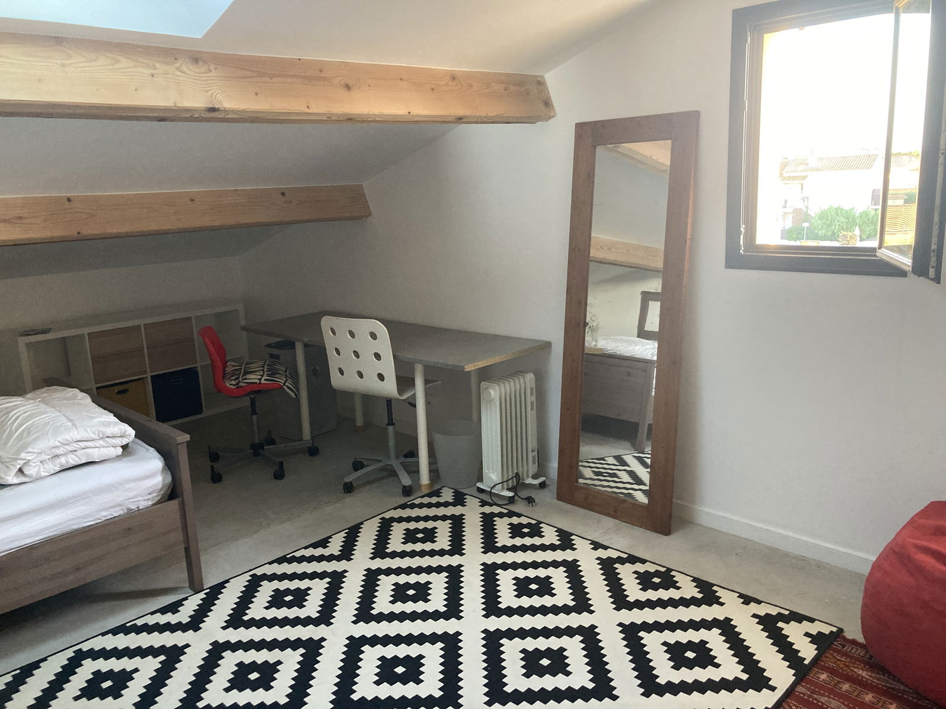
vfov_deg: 49.7
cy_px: 354
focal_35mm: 28
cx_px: 473
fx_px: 765
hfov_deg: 63.4
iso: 320
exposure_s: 1/60
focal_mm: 3.99
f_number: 1.8
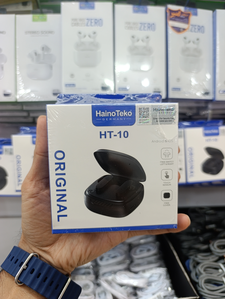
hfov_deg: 59.0
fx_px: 199
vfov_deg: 73.8
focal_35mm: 23
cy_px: 150
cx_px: 112
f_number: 1.6
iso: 320
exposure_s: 1/100
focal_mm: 6.14
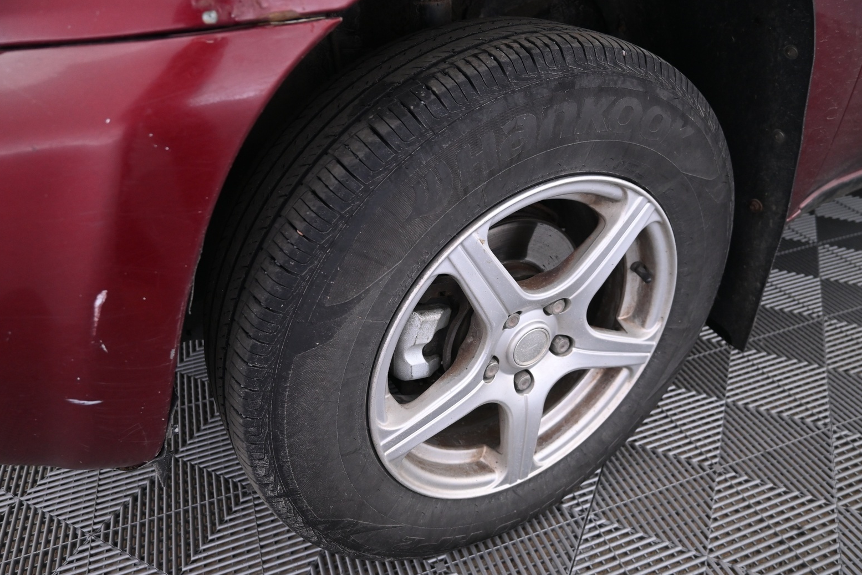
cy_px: 288
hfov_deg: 71.5
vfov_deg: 51.3
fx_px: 599
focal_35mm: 25
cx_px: 432
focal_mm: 16
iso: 900
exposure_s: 1/25
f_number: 3.5
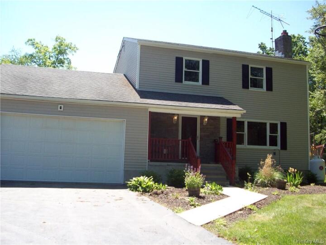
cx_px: 163
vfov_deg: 38.7
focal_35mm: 37
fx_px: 348
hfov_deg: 50.1
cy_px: 122
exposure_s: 1/495
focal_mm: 6.2
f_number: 2.8
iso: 80
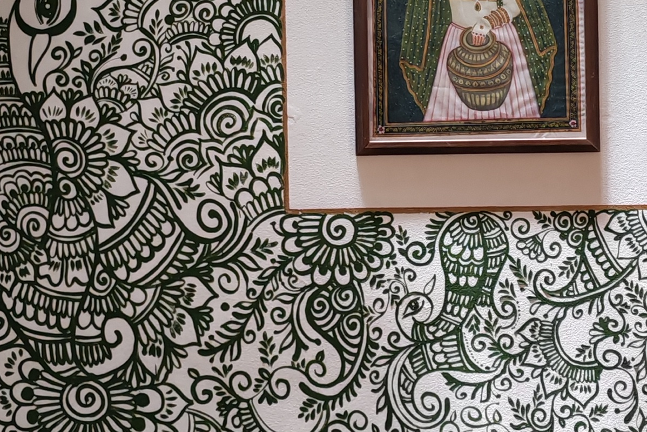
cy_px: 17
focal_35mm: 96
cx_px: 359
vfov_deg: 14.1
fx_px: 1725
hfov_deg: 21.2
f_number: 1.9
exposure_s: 1/100
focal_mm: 6.12
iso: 250
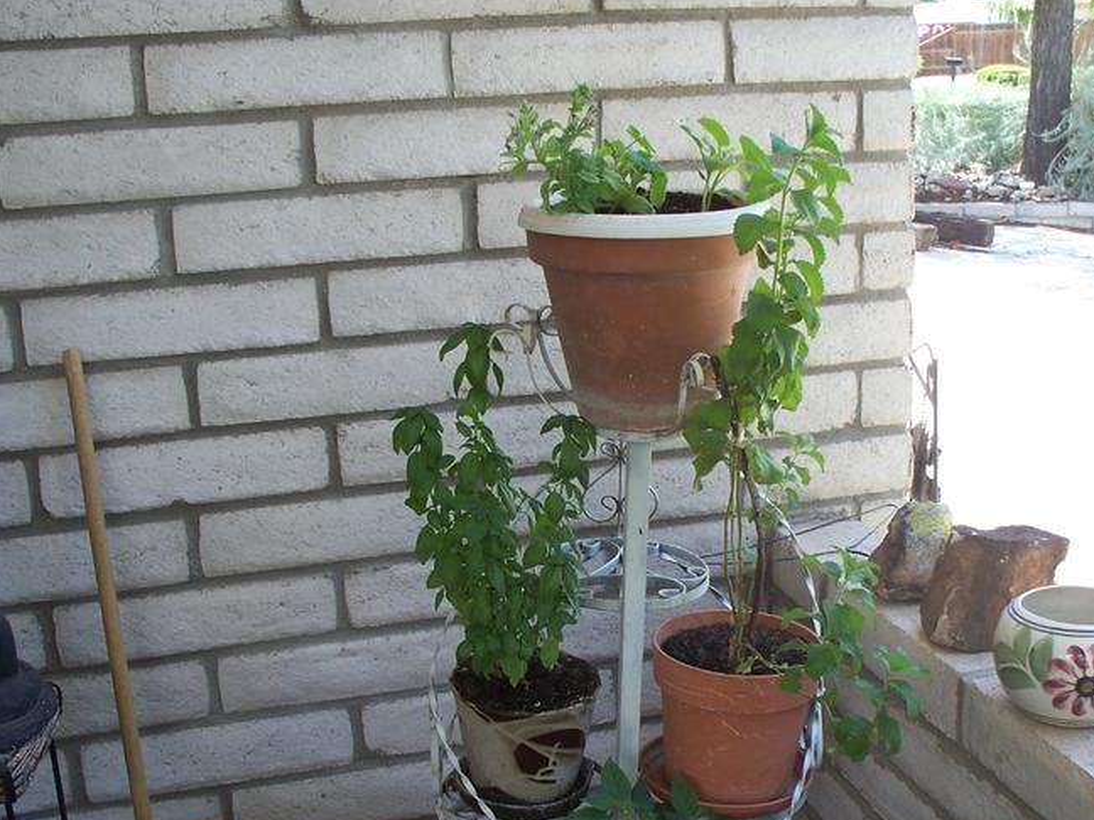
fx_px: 1580
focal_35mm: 50
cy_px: 512
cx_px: 650
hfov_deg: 38.1
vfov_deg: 29.0
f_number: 2.8
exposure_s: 1/125
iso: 80
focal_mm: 7.54
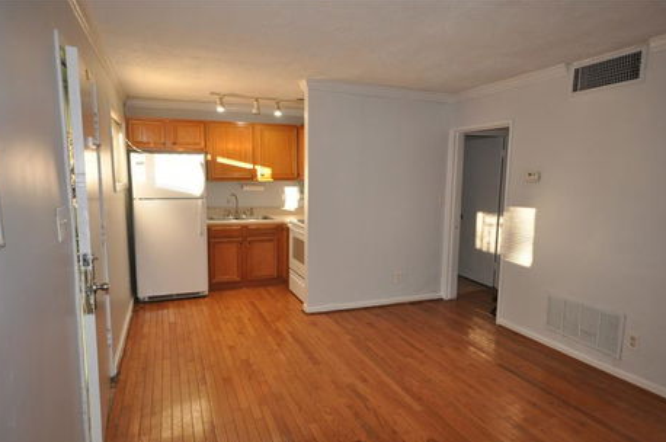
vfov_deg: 57.1
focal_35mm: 22
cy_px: 230
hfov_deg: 78.7
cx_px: 332
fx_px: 406
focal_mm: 14
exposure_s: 1/60
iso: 800
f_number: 4.8
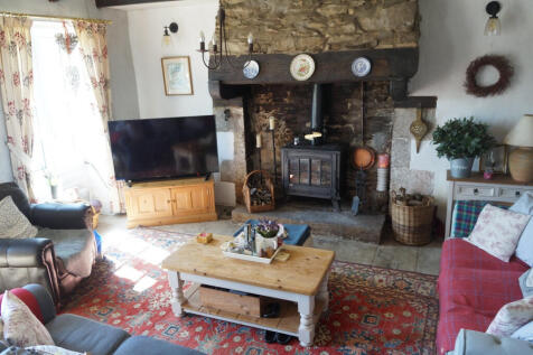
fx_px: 400
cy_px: 178
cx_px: 266
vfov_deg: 47.9
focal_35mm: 27
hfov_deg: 67.4
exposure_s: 1/20
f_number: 3.5
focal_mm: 18
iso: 200
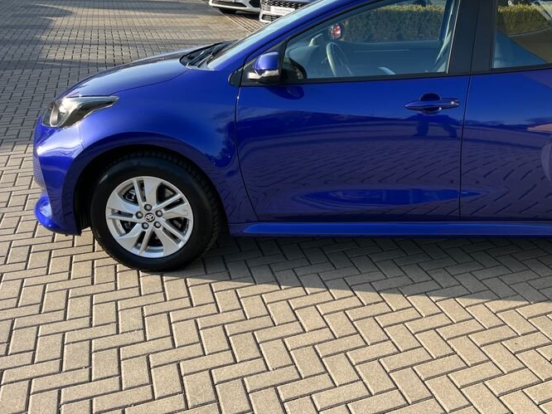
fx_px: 638
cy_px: 121
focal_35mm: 40
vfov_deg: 35.4
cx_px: 417
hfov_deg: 45.1
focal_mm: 5.1
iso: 50
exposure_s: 1/858
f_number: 1.6
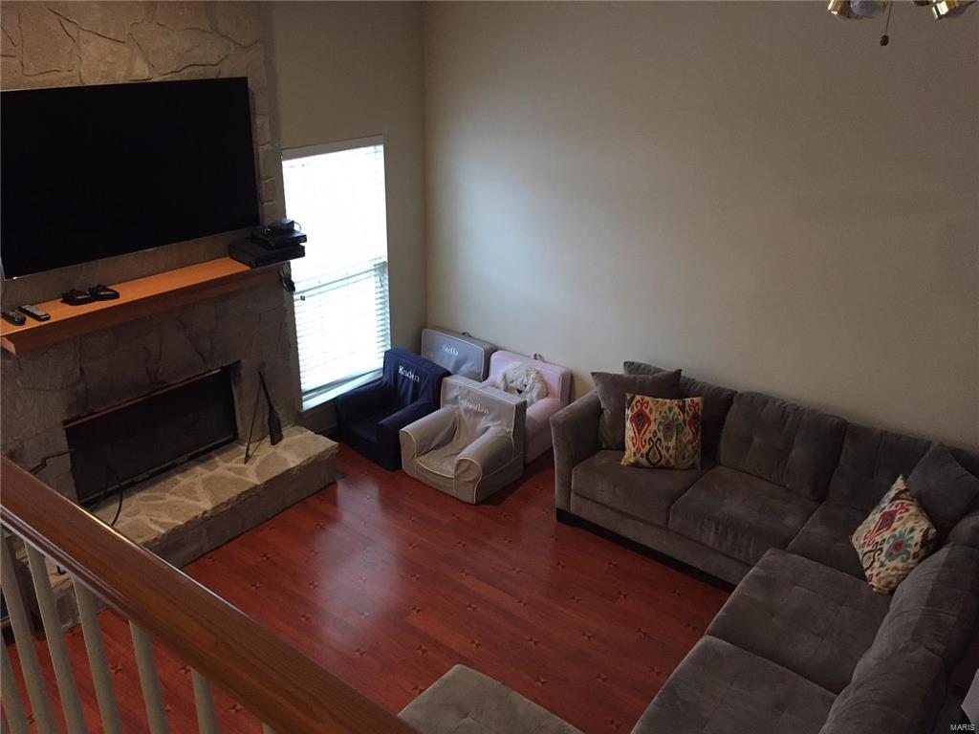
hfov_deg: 61.7
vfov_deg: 48.2
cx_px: 490
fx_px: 820
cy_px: 367
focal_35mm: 29
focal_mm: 4.15
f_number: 2.2
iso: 250
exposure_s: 1/20
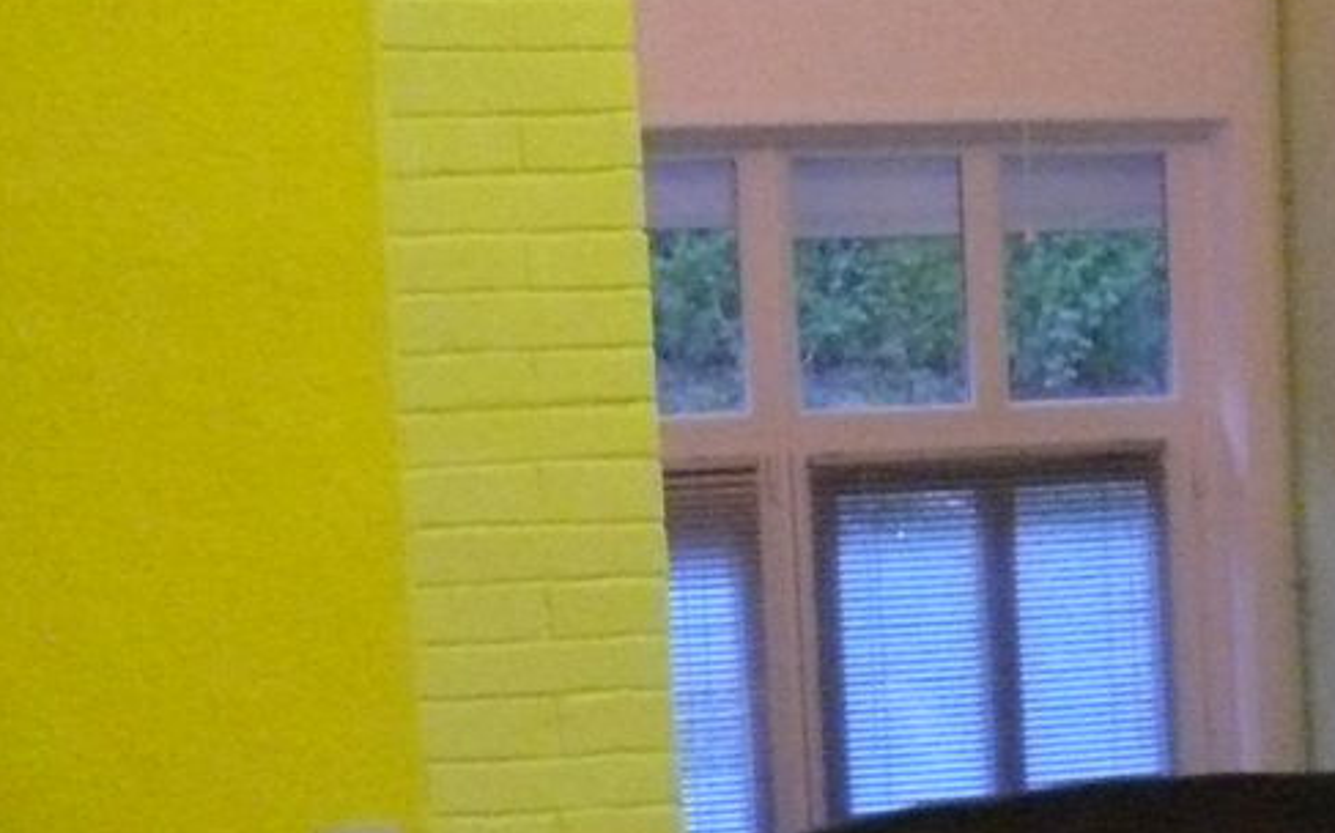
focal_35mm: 122
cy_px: 907
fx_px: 4437
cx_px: 2094
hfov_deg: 15.6
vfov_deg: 10.6
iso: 800
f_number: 2.8
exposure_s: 1/20
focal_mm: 7.4
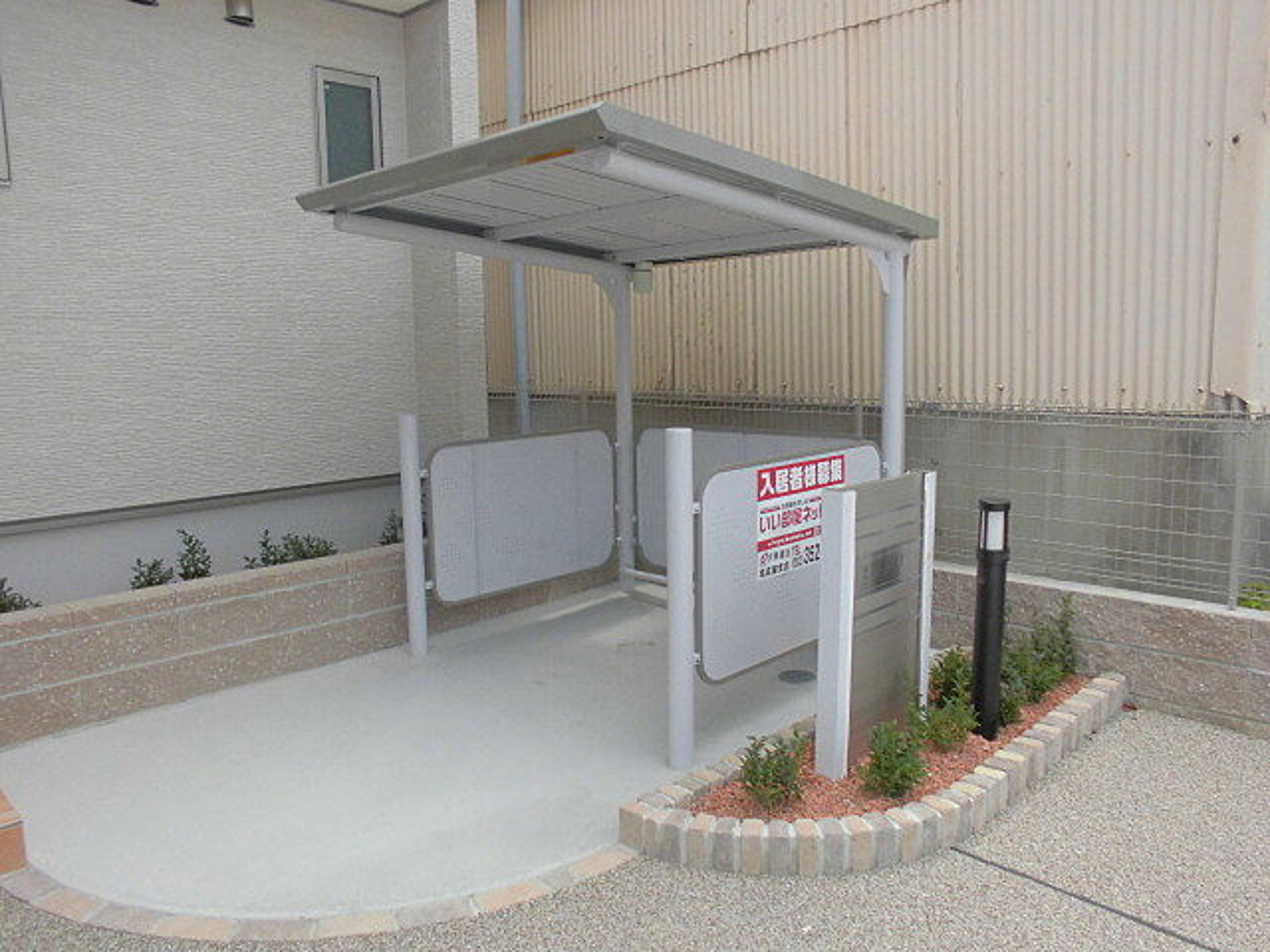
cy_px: 476
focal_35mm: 26
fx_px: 954
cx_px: 635
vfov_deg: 53.1
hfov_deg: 67.3
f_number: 3.5
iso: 100
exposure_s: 1/500
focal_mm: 4.6
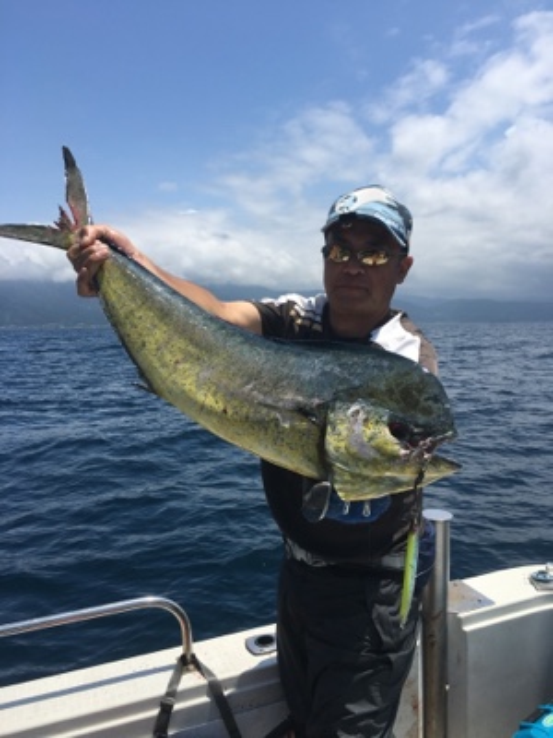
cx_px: 276
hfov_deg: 48.2
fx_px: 618
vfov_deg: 61.7
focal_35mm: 29
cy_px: 369
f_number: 2.2
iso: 25
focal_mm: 4.15
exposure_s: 1/2331
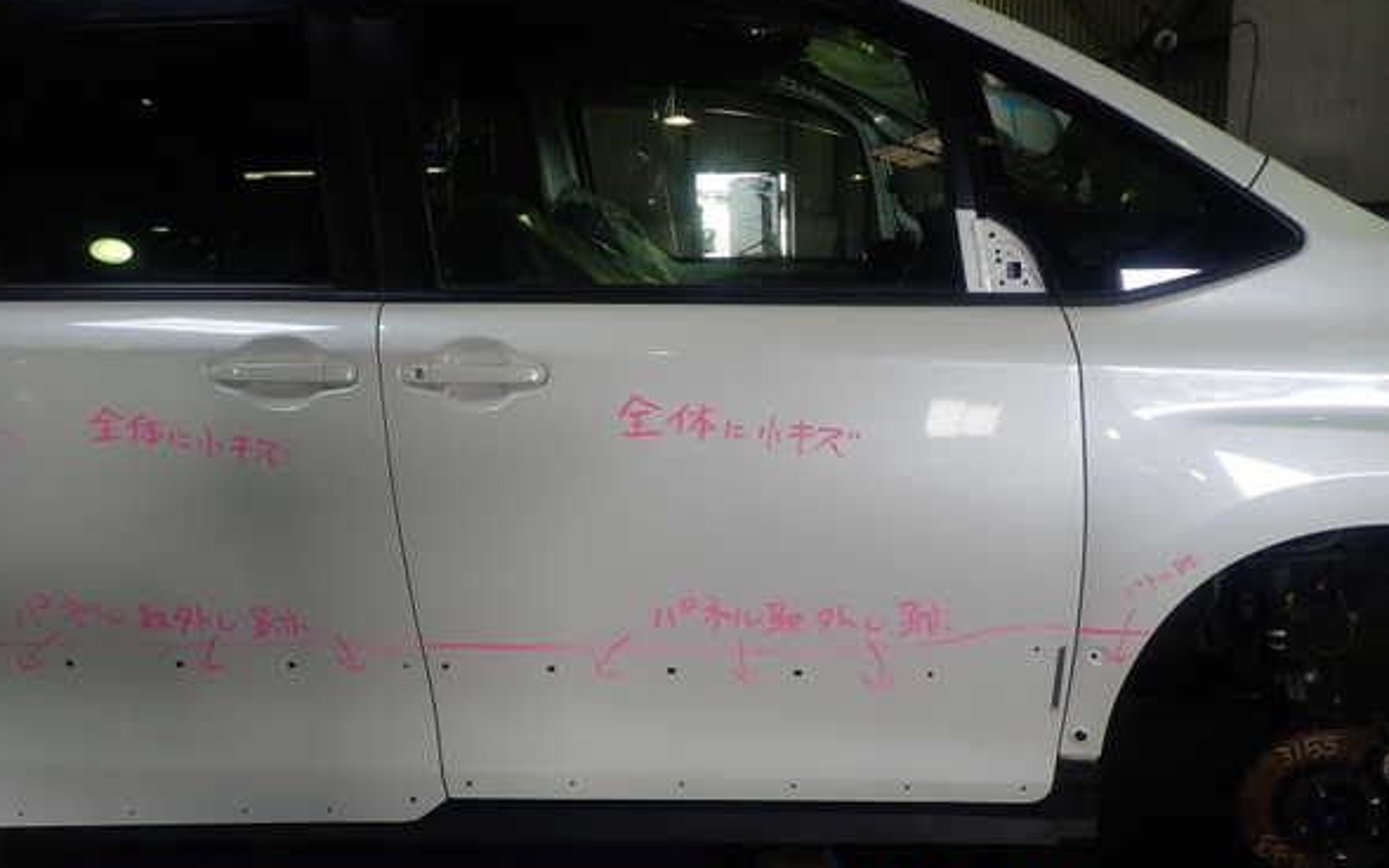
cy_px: 403
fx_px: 1022
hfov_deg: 68.4
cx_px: 696
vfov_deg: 46.0
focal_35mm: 27
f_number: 2.8
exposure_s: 1/60
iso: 100
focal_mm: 4.5
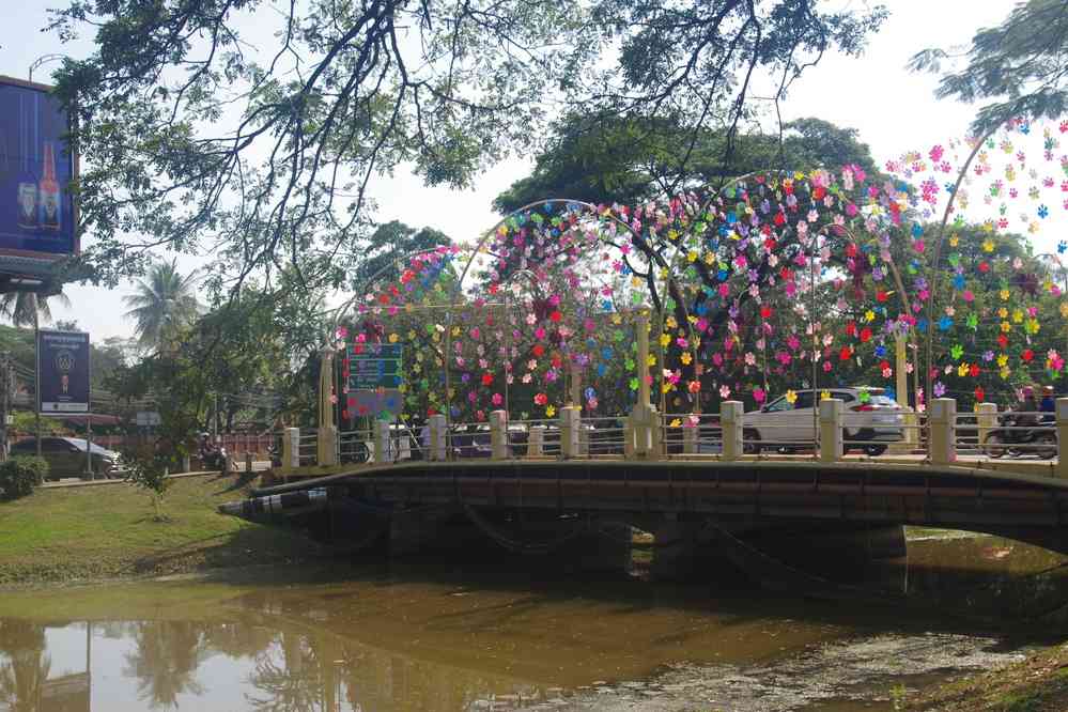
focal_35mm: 50
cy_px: 356
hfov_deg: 40.0
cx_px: 534
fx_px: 1468
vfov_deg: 27.3
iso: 200
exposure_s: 1/80
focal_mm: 33
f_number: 11
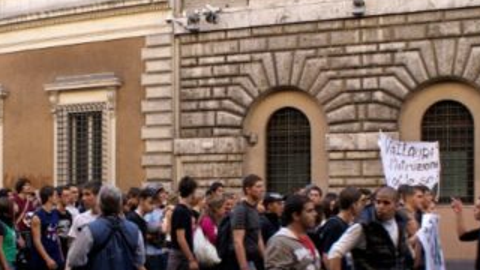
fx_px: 751
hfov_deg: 34.8
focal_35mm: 59
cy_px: 200
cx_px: 132
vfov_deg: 20.2
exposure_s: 1/50
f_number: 5.6
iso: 100
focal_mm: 20
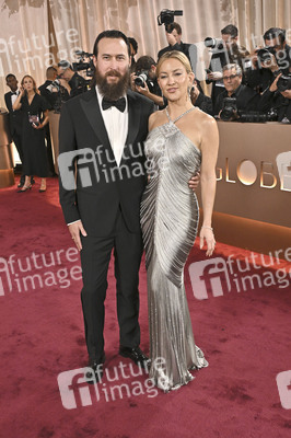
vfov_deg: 54.5
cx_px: 146
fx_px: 425
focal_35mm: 35
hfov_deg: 37.8
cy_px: 219
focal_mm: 35
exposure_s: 1/320
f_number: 5.6
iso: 2500
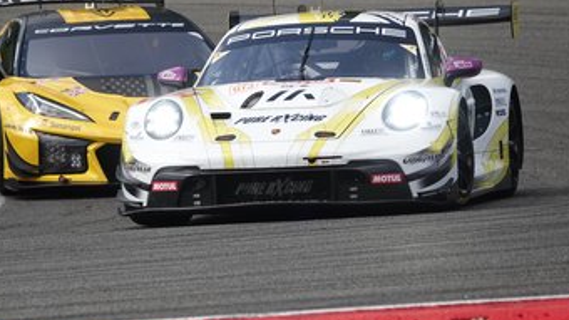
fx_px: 7330
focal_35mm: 486
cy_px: 164
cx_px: 221
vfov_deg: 2.5
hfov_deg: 4.4
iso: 125
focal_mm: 128.59
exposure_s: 1/800
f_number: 4
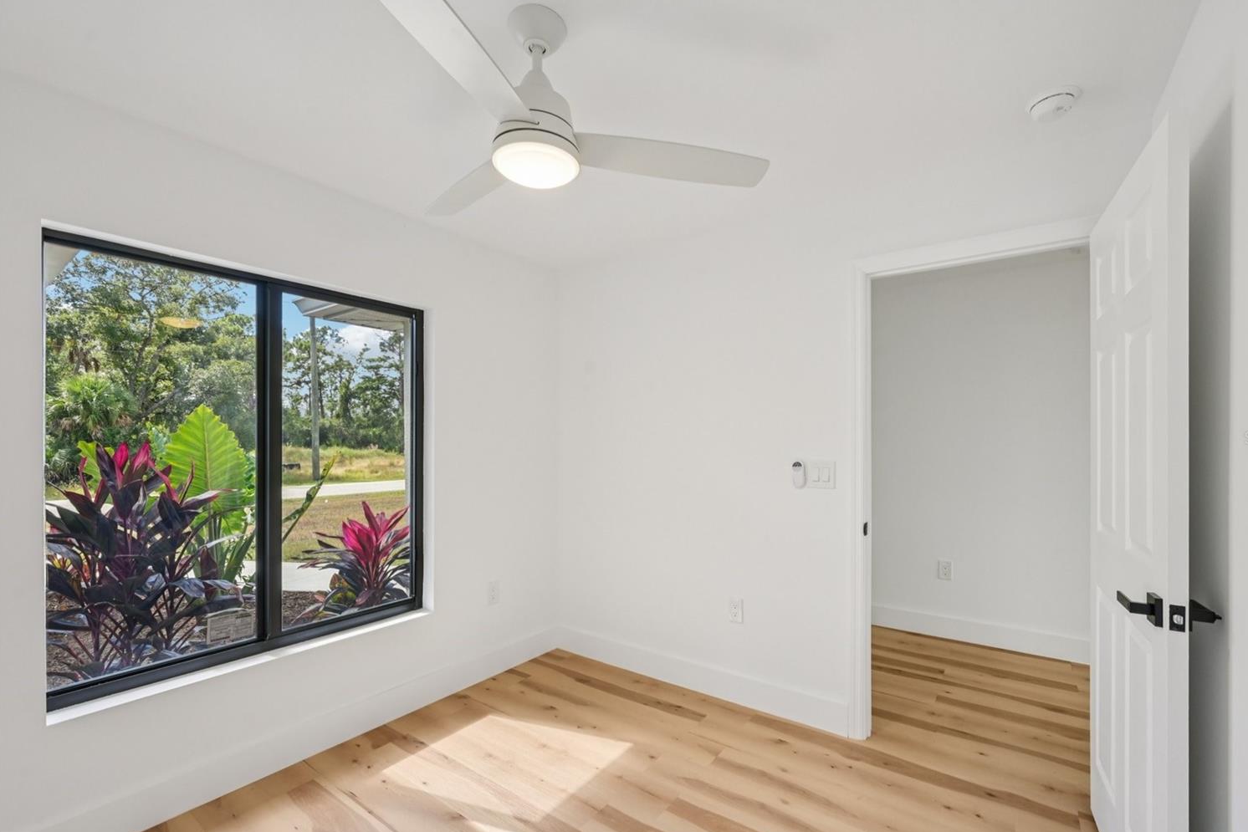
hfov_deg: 100.3
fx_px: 520
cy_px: 438
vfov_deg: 77.3
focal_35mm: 15
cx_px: 650
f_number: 8
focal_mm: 14
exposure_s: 1/80
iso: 400
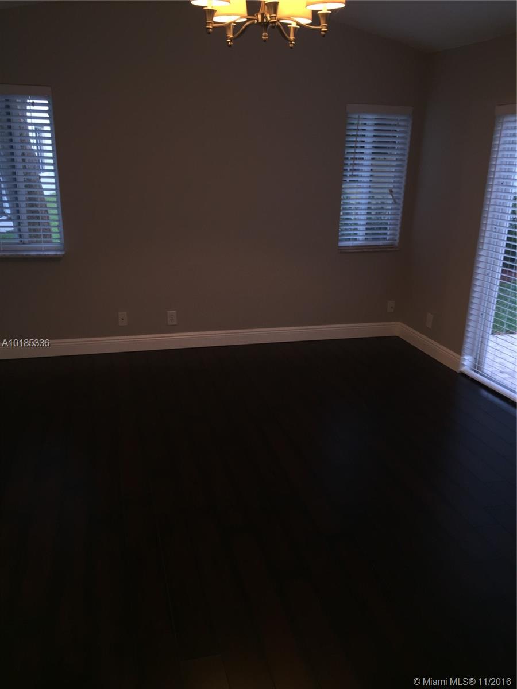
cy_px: 344
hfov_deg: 48.2
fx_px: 577
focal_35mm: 29
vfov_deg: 61.7
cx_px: 258
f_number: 2.2
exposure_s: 1/20
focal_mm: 4.15
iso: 32
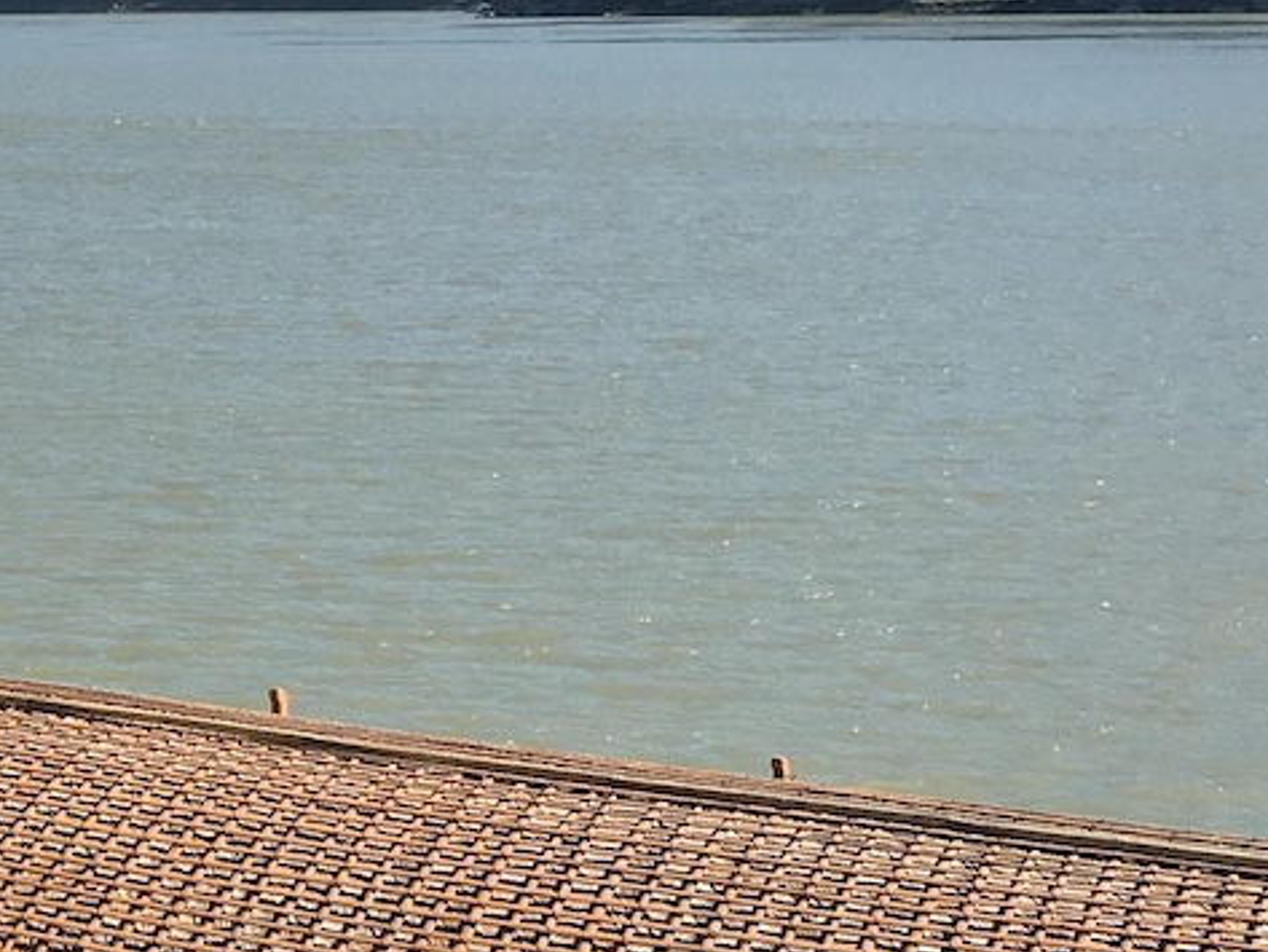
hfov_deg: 19.0
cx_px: -584
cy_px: 543
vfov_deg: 16.1
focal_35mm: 92
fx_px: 3371
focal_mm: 4.15
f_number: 2.2
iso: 25
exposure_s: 1/1304
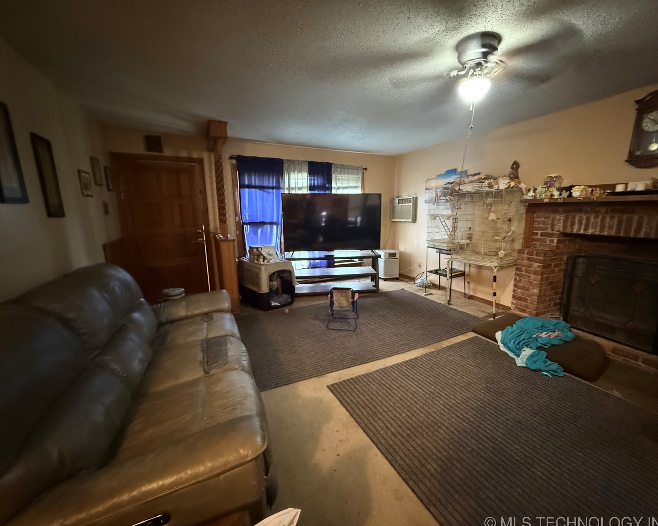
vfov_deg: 84.0
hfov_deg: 96.6
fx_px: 292
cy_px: 268
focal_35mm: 15
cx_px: 354
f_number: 2.2
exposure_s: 1/40
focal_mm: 2.22
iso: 1600
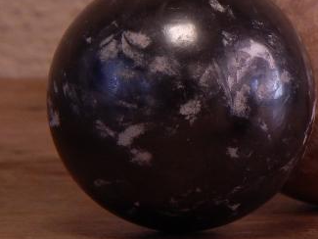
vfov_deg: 4.6
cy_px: 51
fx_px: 2941
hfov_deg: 6.1
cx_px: 473
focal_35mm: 320
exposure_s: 1/60
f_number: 4.5
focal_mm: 18.7
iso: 180
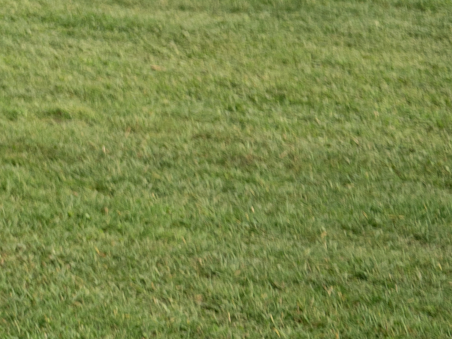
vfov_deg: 7.2
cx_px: -988
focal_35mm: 199
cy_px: -335
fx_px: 2598
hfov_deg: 8.2
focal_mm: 31
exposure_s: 1/250
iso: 160
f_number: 3.2
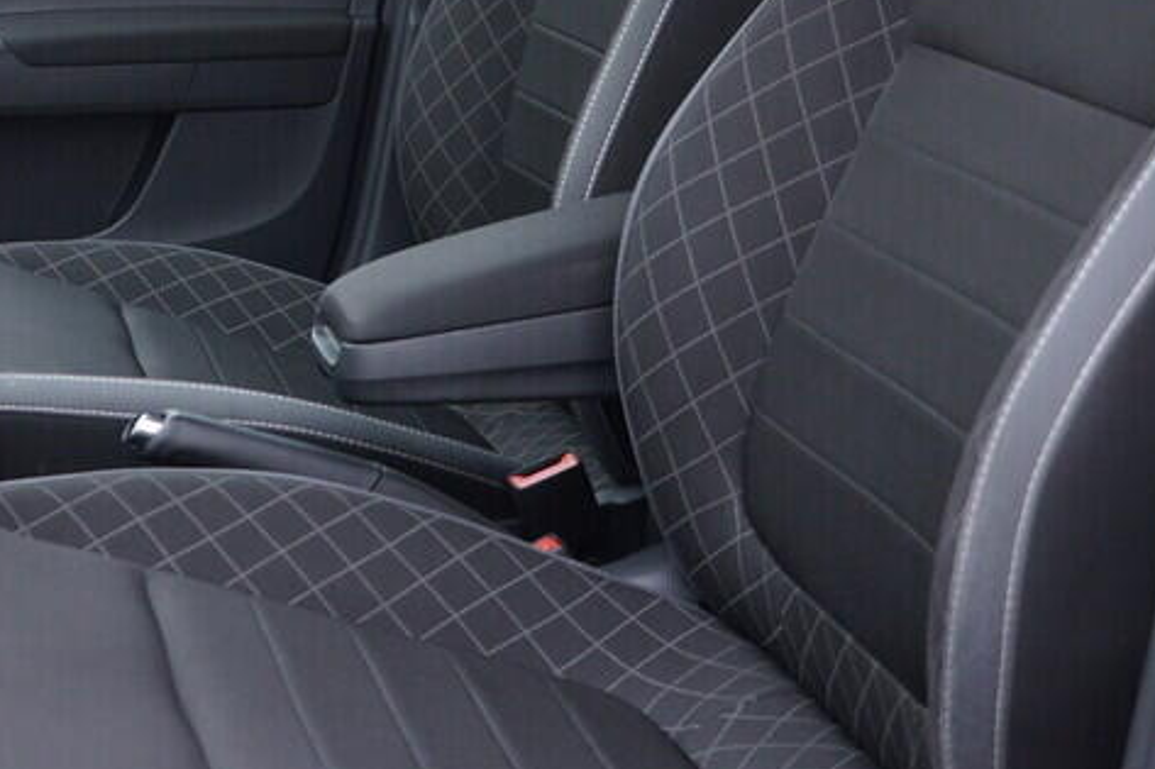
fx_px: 2501
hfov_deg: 25.5
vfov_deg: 17.1
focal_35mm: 78
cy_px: -1
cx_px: 210
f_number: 2.8
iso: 160
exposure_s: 1/40
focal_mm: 24
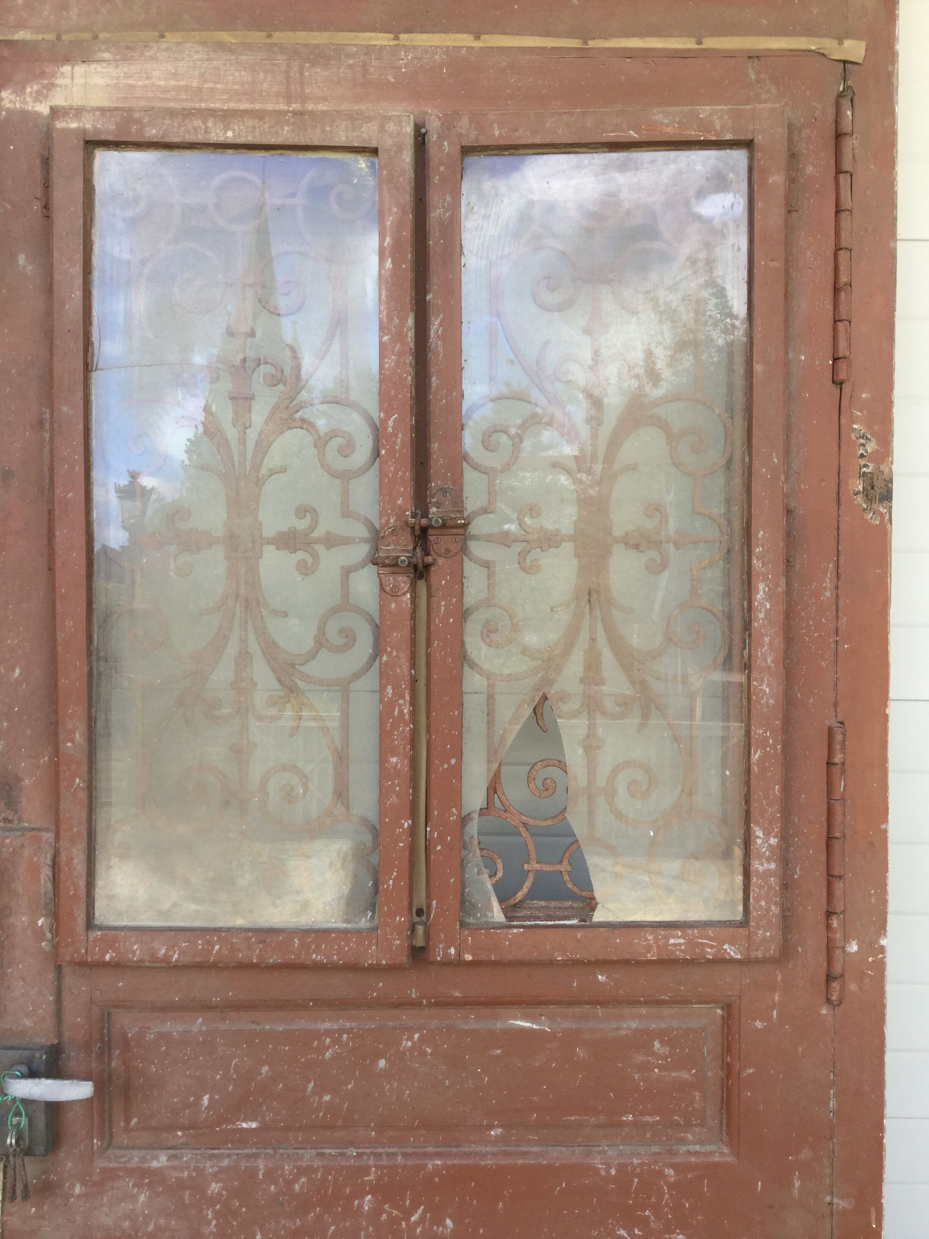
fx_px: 1109
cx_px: 464
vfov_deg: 58.4
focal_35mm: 31
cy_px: 620
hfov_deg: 45.4
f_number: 2.4
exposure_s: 1/100
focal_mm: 3.3
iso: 25
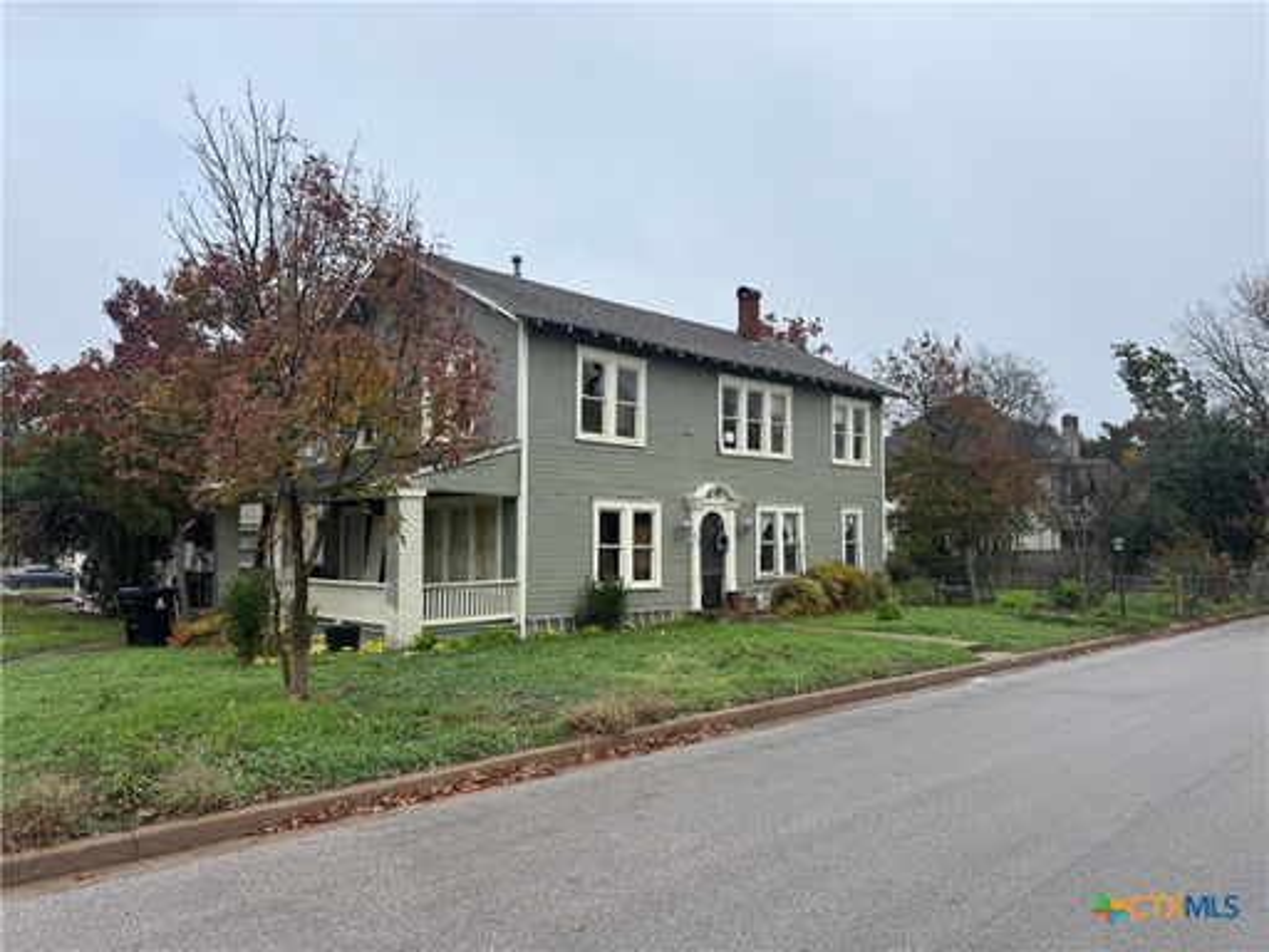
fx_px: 880
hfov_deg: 71.6
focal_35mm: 24
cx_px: 634
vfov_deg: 56.8
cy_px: 476
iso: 80
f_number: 1.78
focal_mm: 6.76
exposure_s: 1/2833
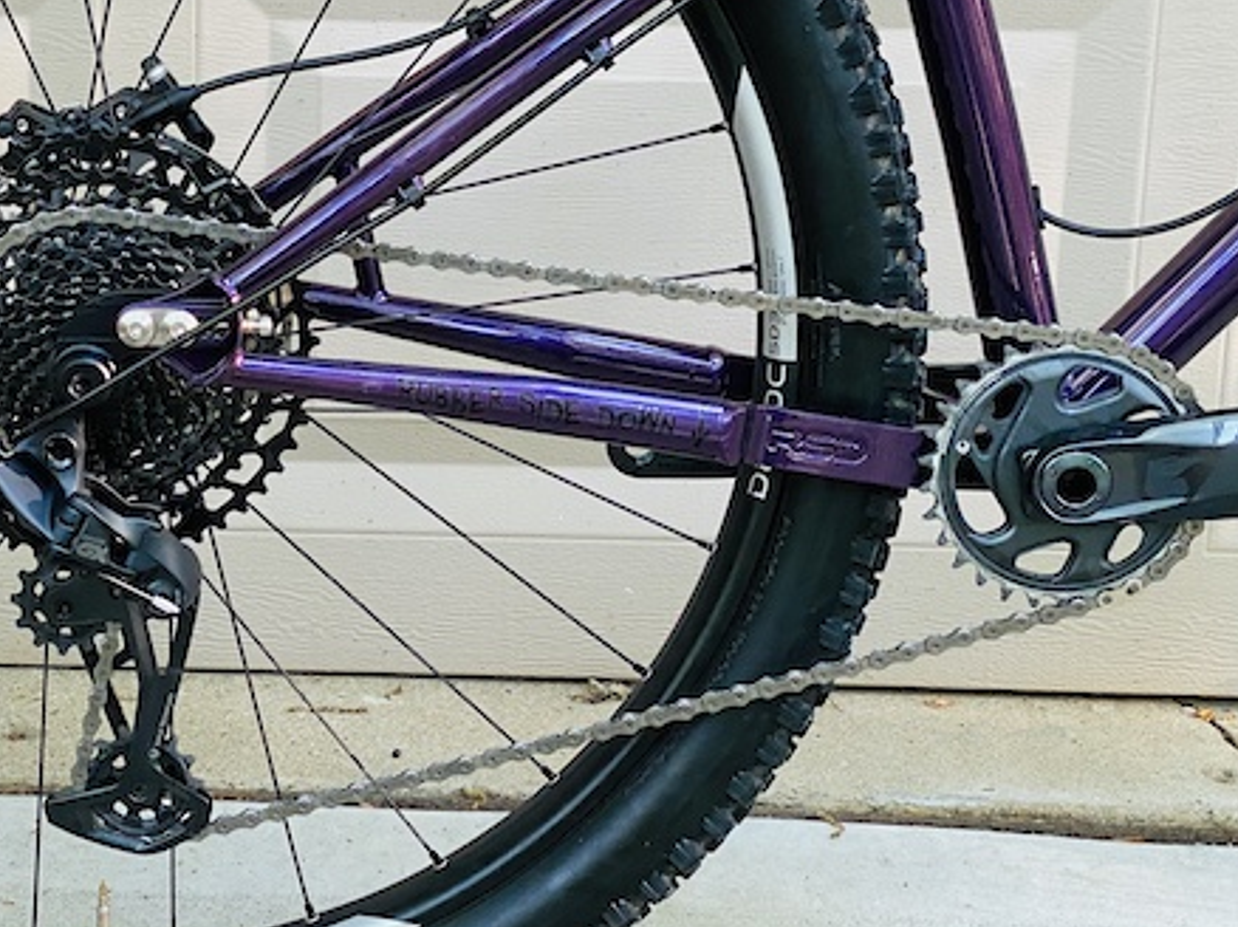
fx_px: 3396
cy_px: 268
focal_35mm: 95
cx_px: 212
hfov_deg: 20.4
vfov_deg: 15.5
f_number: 2
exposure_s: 1/121
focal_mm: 6
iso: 125
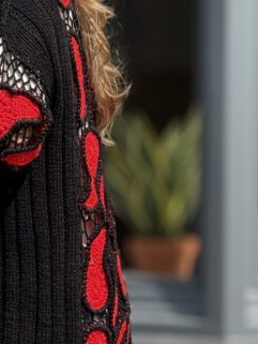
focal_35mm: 299
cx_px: 36
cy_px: 164
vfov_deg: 6.6
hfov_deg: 5.0
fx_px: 2969
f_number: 2.8
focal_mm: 15.66
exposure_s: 1/605
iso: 50
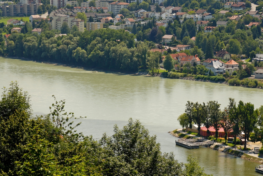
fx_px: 1152
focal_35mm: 158
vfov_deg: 8.7
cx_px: 132
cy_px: 88
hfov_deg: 13.0
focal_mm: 105
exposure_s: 1/250
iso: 100
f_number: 8
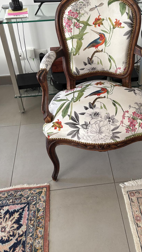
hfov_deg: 31.7
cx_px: 97
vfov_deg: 53.8
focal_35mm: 37
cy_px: 106
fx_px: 248
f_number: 1.6
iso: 125
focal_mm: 5.96
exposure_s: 1/77
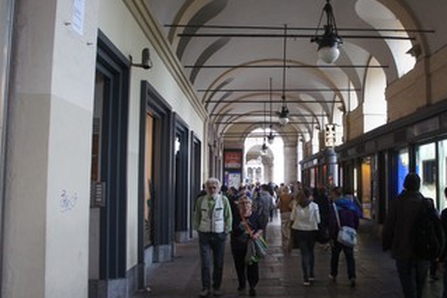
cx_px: 301
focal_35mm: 39
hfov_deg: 48.6
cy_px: 145
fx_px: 484
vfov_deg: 34.2
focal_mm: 18
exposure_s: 1/250
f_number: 3.5
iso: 1600
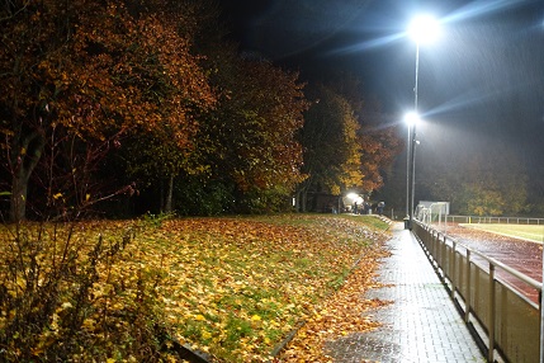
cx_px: 272
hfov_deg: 47.4
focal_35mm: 41
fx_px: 620
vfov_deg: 32.6
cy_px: 182
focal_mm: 14.9
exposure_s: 1/8
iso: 1250
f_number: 2.8
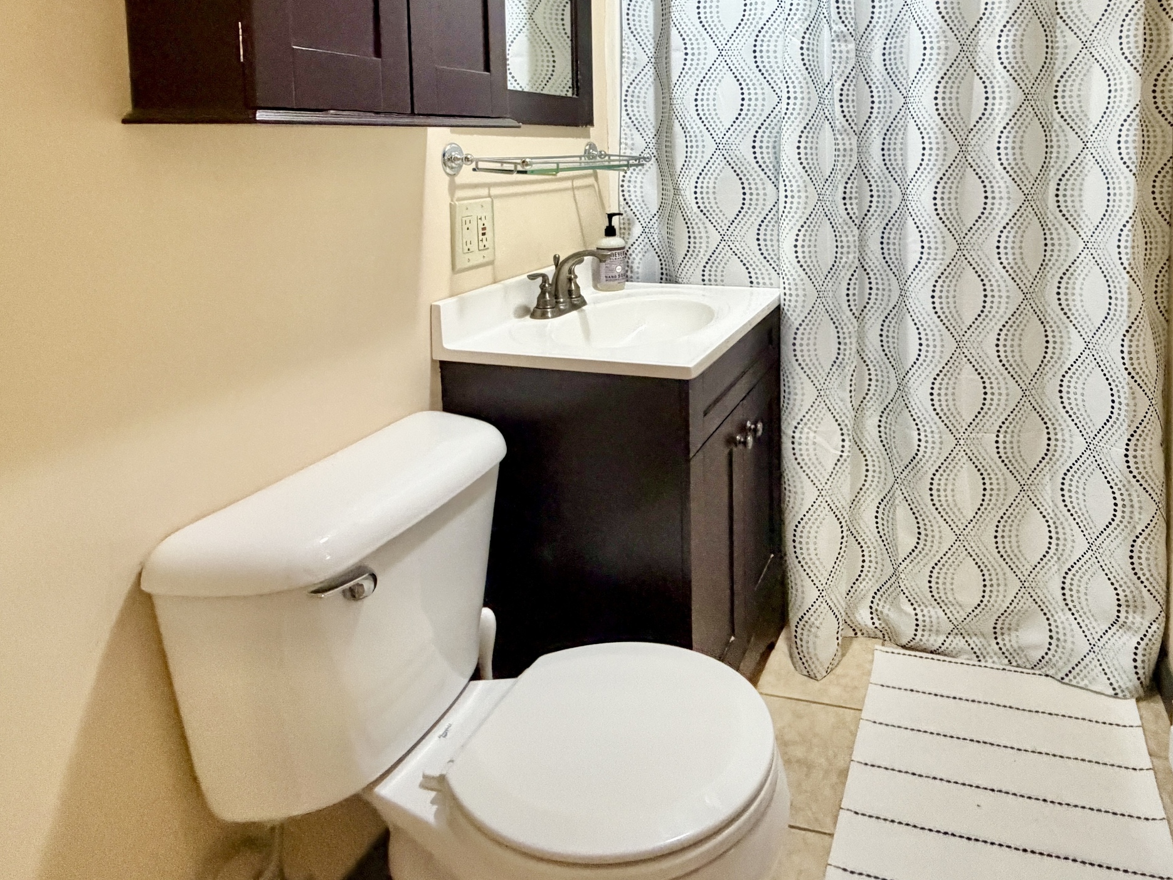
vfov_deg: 55.4
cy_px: 196
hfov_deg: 71.7
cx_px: 782
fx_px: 779
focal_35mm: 23
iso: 500
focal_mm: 2.22
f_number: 2.2
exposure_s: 1/60
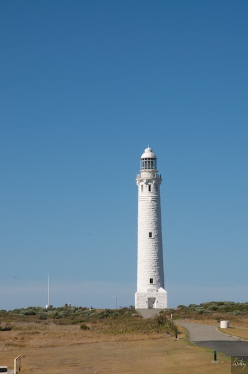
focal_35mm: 128
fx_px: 1322
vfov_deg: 16.1
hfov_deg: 10.7
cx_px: 124
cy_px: 187
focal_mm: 85
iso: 320
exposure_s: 1/640
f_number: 13
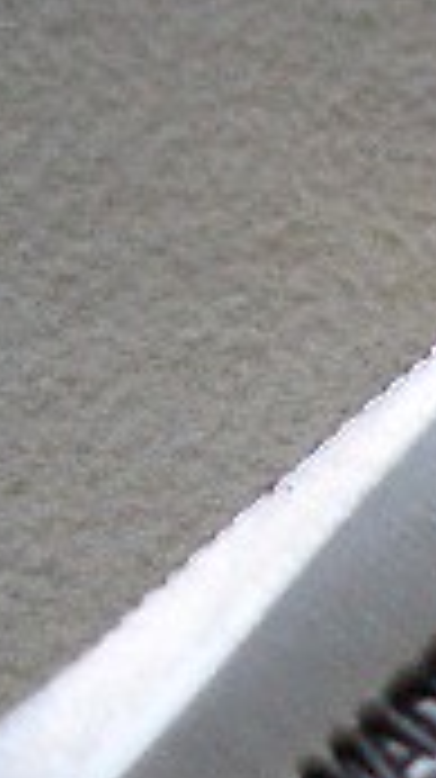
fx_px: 2905
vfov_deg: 15.2
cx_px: 791
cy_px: 517
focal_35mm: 141
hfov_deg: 8.3
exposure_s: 1/60
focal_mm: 5.8
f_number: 2.6
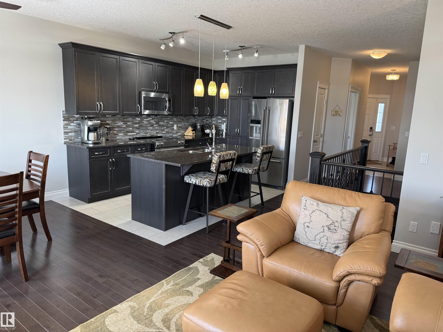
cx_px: 222
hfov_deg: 71.6
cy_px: 166
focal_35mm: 24
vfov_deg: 56.8
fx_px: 307
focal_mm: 6.76
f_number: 1.78
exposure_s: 1/120
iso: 200
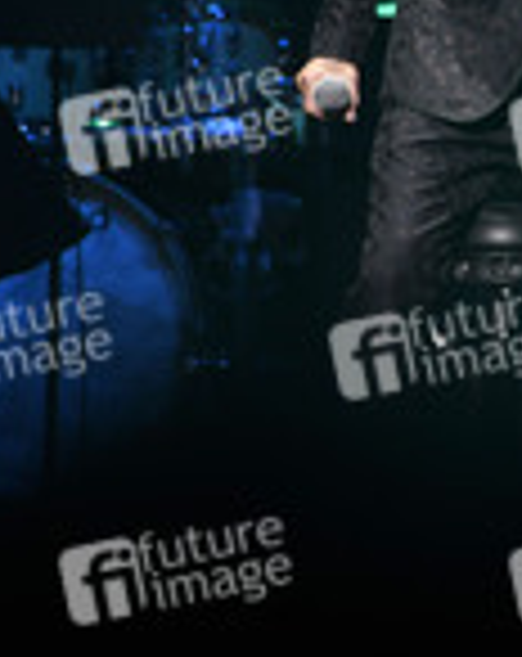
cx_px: 956
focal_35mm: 581
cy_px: 9
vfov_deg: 3.3
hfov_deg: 2.6
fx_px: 11267
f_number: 4
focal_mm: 200
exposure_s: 1/640
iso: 1250
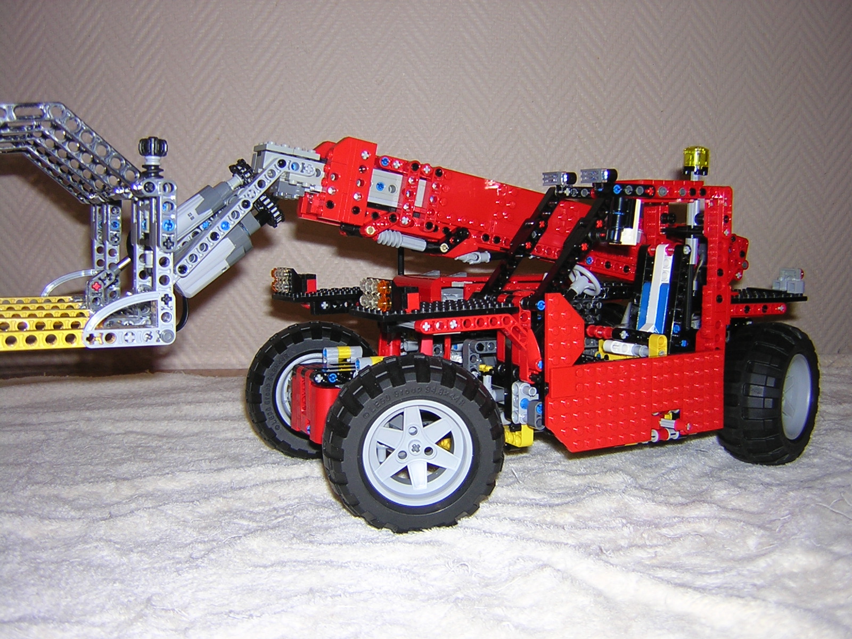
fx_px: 886
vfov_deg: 39.7
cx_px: 426
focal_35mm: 36
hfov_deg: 51.4
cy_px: 320
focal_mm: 4.7
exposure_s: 1/60.1
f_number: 2.6
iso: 100
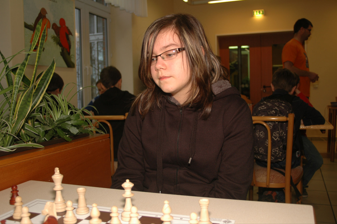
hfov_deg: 51.3
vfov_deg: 35.4
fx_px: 351
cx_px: 168
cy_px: 112
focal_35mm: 38
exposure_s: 1/60
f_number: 4
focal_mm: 25
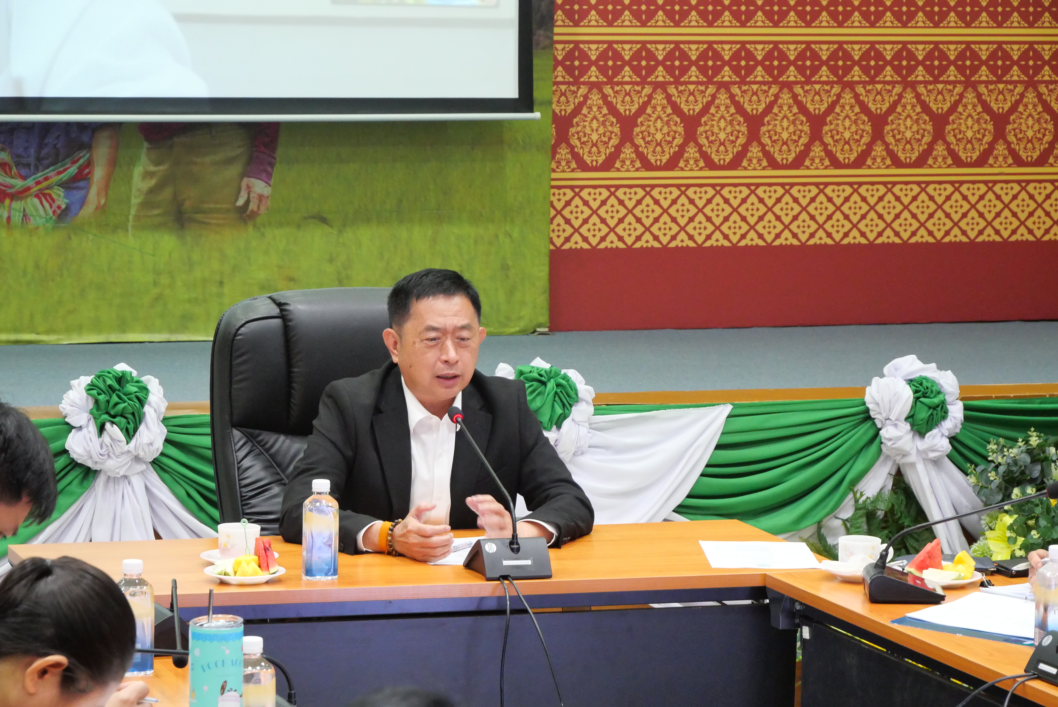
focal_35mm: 124
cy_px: 354
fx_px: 3646
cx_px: 529
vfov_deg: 11.1
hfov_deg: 16.5
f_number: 6.3
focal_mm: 60
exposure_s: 1/40
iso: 3200
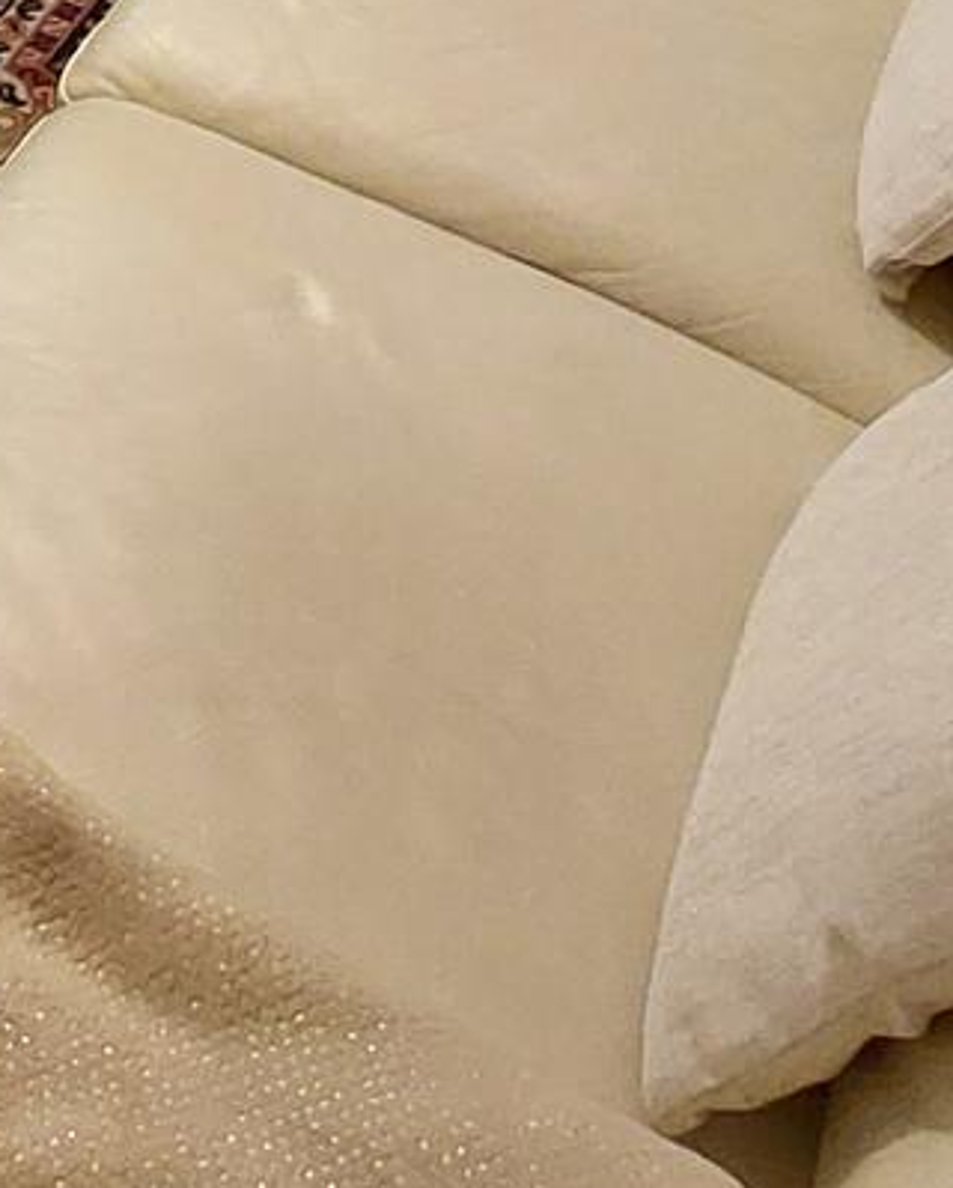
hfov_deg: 20.2
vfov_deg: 23.0
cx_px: -613
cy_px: -732
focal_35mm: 61
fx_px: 2147
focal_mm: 1.74
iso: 400
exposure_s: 1/25
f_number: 2.2
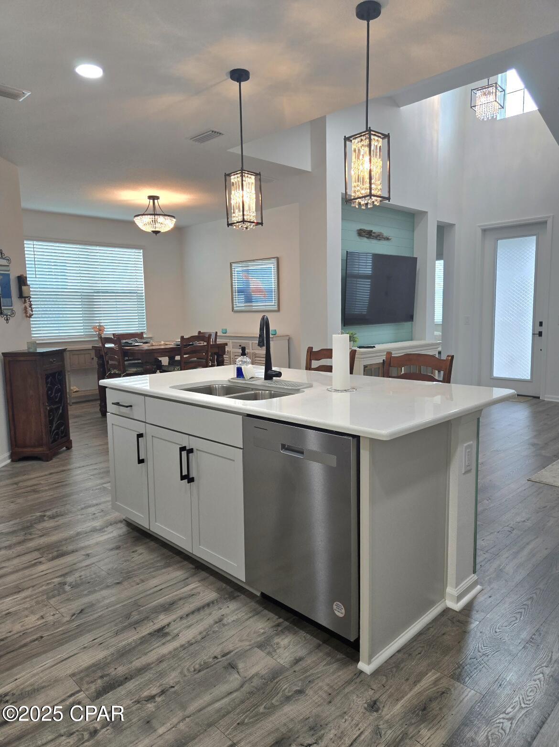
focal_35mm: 23
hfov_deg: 58.8
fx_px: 496
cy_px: 374
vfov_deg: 73.9
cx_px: 280
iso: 64
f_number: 1.8
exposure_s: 1/120
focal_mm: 5.4
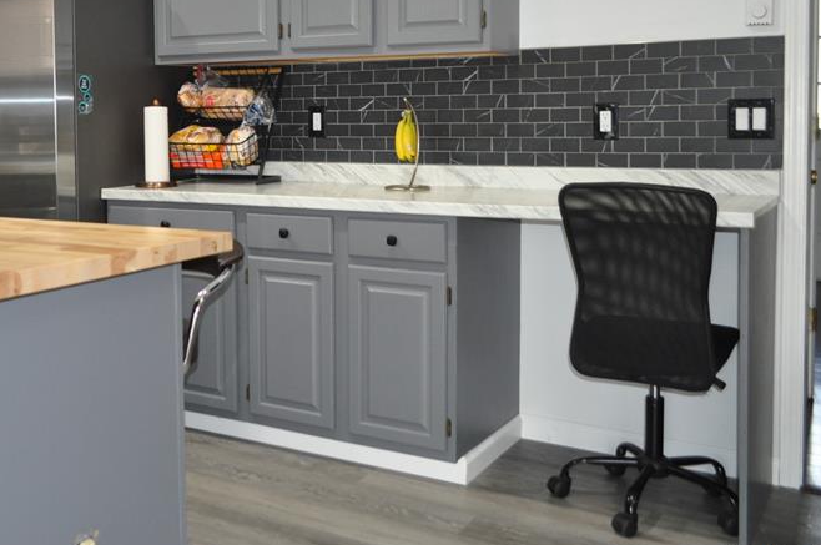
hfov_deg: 45.1
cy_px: 150
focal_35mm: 42
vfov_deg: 31.4
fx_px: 957
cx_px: 218
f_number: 3.5
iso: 800
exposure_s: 1/60
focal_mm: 18
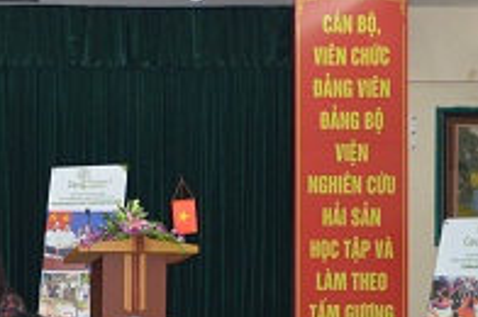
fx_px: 1339
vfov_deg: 13.4
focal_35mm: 101
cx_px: -215
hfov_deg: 18.2
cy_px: 285
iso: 800
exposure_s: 1/60
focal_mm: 22
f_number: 3.8
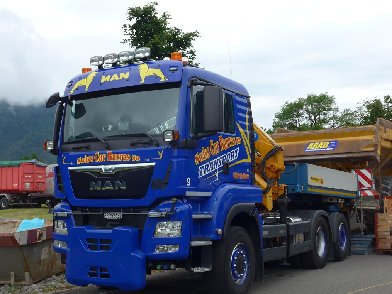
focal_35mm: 52
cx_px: 188
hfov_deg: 36.8
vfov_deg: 28.0
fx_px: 589
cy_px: 149
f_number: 2.8
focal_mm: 9
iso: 80
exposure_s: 1/640
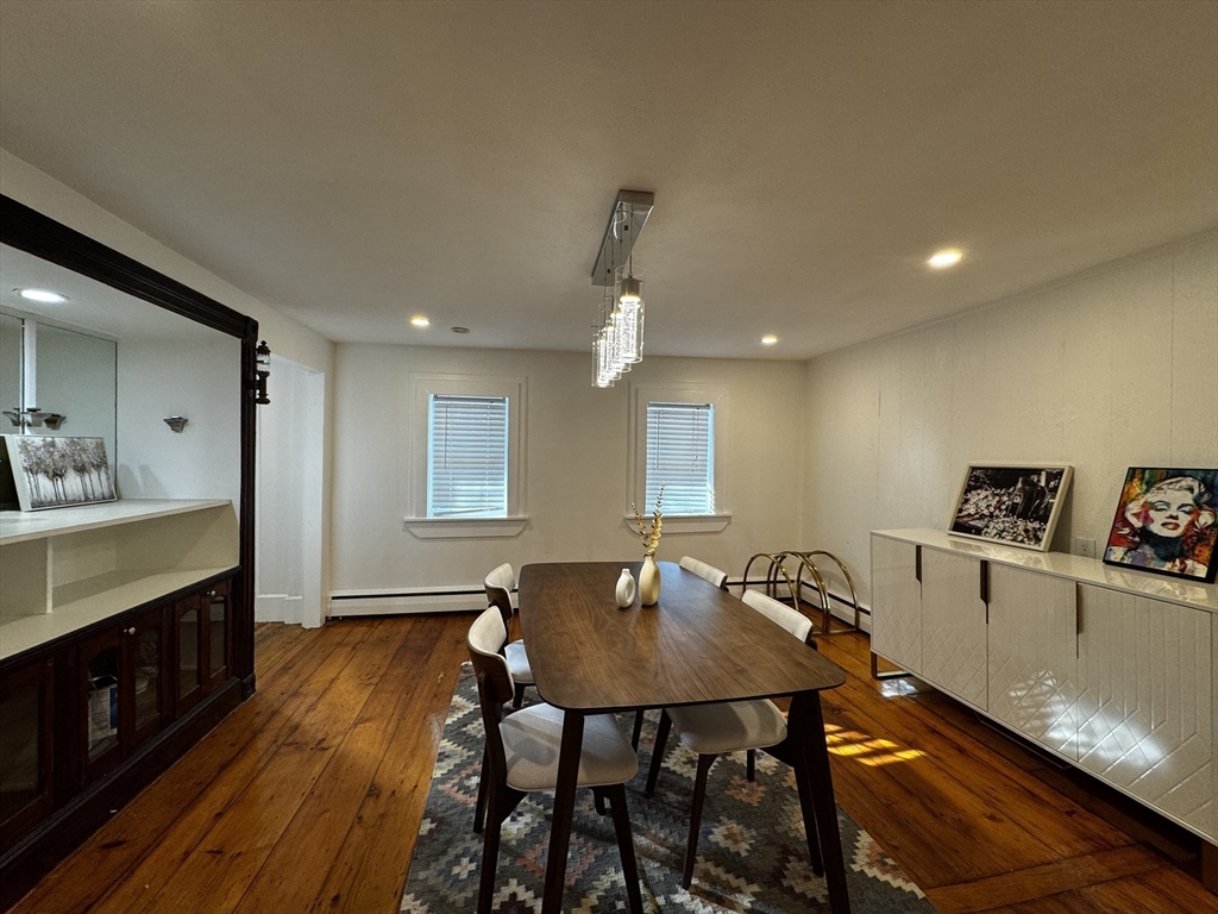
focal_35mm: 14
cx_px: 609
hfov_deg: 102.1
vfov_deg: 85.7
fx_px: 493
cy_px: 457
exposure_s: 1/120
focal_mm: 2.22
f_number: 2.2
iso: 160
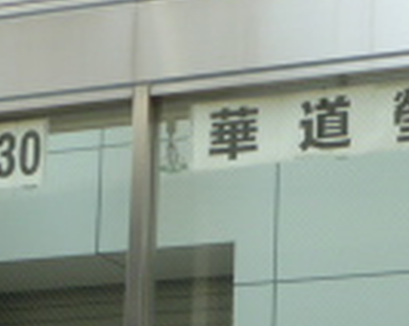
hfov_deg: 11.1
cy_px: 446
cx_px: 311
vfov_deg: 8.7
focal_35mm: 174
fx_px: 2103
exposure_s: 1/100
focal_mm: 6.1
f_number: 4
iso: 80
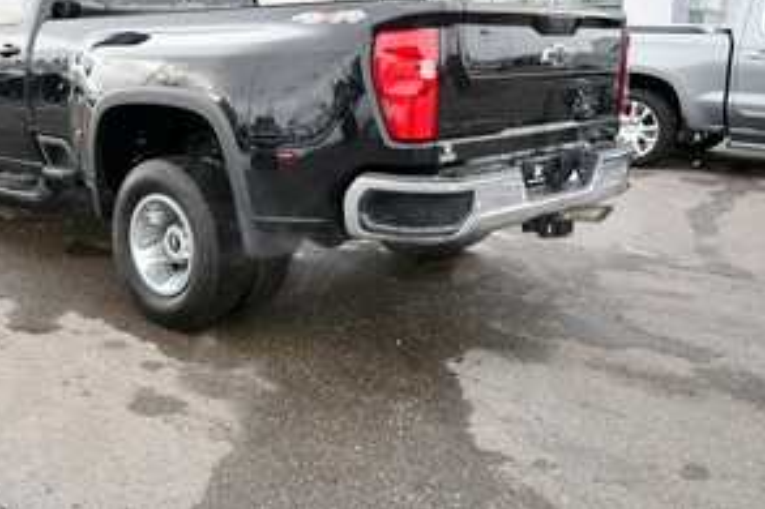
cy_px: 163
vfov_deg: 32.3
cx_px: 251
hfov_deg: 46.6
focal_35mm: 41
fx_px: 871
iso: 800
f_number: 5.6
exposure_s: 1/160
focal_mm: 20
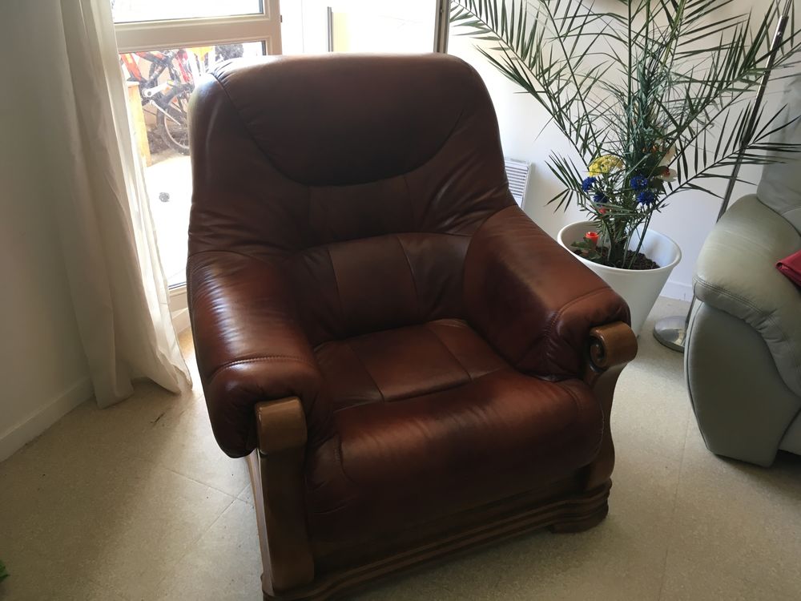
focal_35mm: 29
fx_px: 671
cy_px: 300
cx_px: 400
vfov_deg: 48.2
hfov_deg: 61.7
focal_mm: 4.15
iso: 64
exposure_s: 1/33
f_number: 2.2
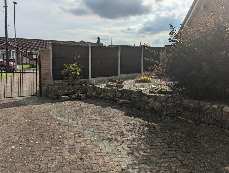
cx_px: 106
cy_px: 81
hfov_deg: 63.3
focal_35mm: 28
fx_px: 185
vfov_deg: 49.8
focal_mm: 6.81
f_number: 1.85
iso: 44
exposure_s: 1/5376
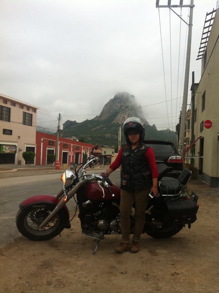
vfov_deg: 52.7
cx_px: 110
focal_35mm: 35
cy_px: 146
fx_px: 296
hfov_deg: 40.6
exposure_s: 1/457
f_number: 2.8
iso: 80
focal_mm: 3.85
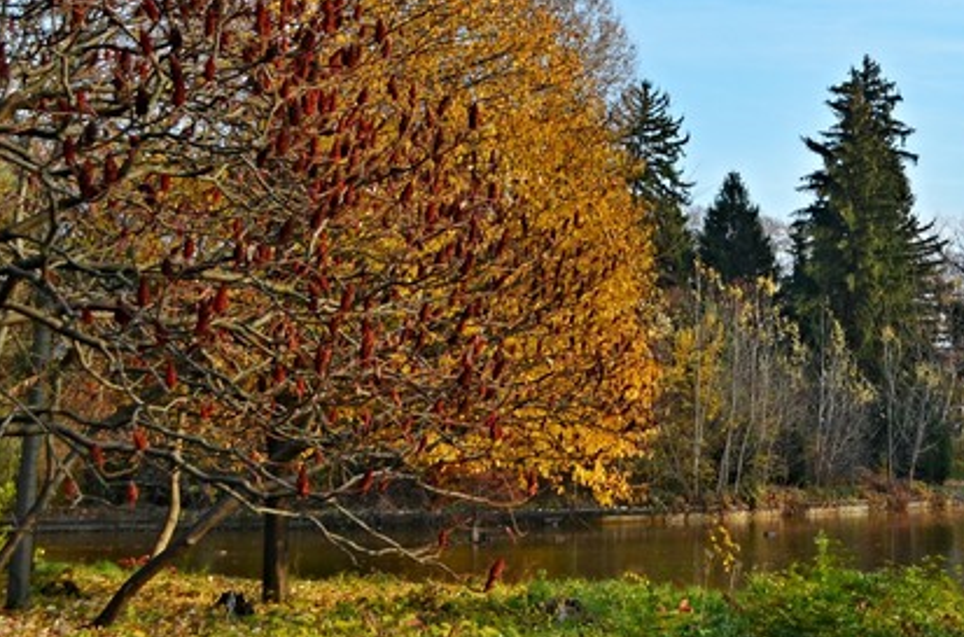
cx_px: 887
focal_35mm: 64
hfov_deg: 30.0
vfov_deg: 20.8
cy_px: 105
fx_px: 1709
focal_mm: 22
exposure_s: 1/200
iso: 100
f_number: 7.1
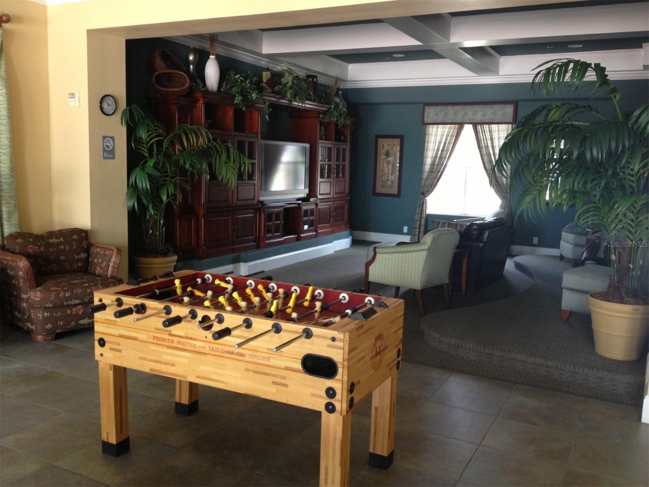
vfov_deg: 40.7
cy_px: 244
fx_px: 656
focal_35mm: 35
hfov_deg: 52.6
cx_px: 324
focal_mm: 4.28
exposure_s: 1/20
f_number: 2.4
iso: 100
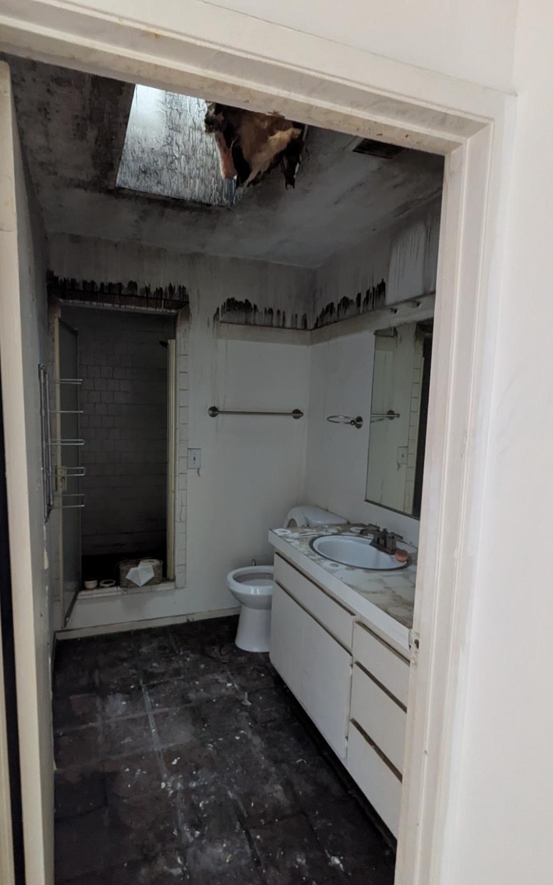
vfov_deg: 91.0
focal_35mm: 18
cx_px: 234
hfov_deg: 64.6
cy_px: 463
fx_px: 434
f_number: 2.2
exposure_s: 1/24
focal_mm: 2.35
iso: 665
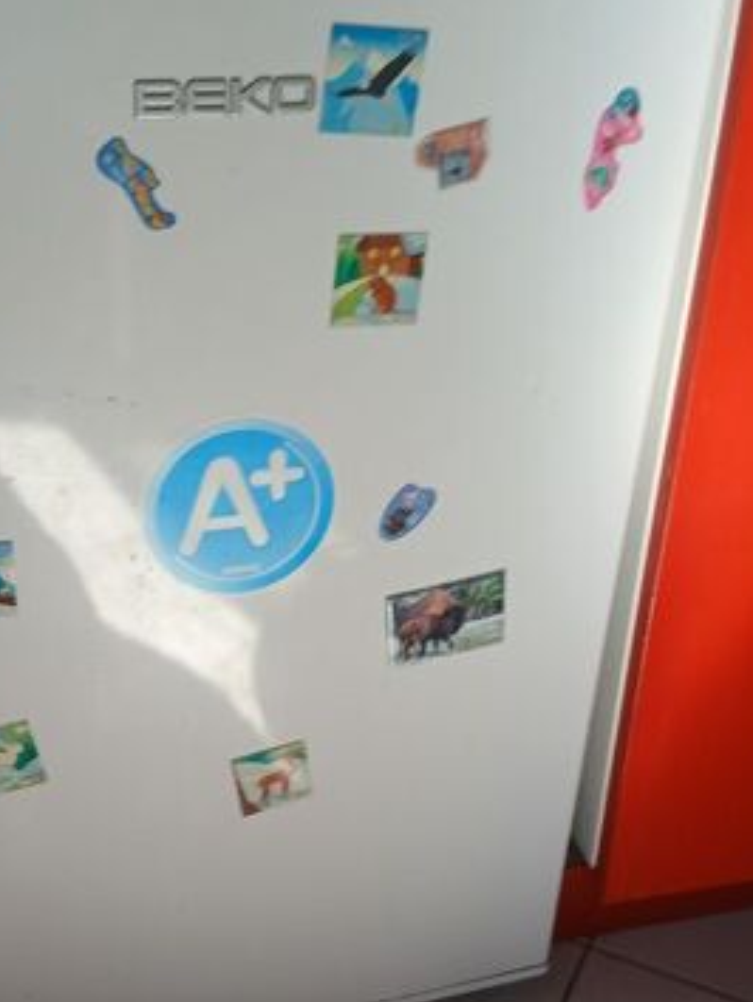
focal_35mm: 47
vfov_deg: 40.2
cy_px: 620
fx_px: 1362
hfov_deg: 30.7
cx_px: 243
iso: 40
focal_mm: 3.98
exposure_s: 1/50
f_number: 1.8
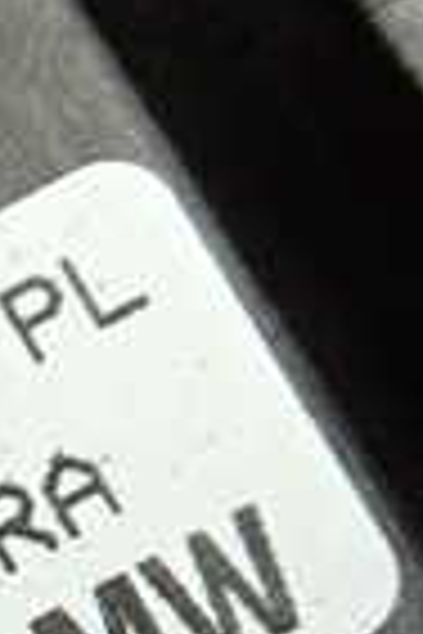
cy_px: 998
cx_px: -891
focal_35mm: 142
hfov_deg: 8.1
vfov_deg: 13.5
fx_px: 2503
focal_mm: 5.79
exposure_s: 1/125
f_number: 2.4
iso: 1250
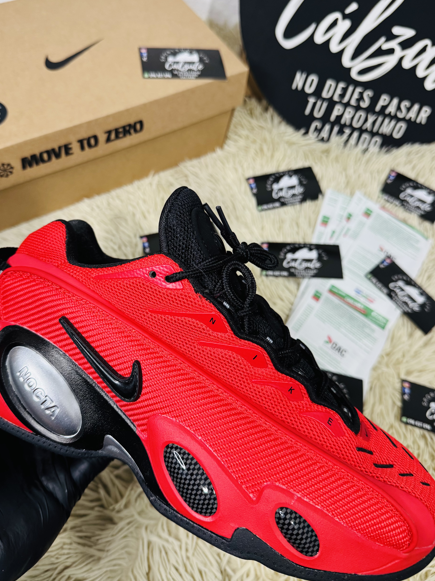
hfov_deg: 49.7
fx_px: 469
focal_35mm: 28
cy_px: 280
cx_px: 196
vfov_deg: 63.4
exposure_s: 1/50
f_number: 1.78
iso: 250
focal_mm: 6.76
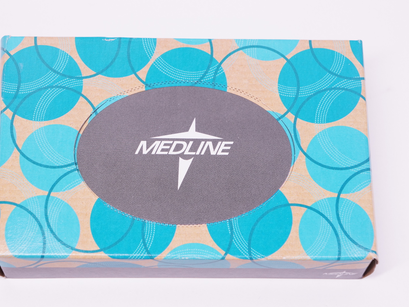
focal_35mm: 84
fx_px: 987
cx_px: 182
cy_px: 153
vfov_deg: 17.7
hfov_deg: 23.4
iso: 800
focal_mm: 51
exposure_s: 1/80
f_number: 7.1
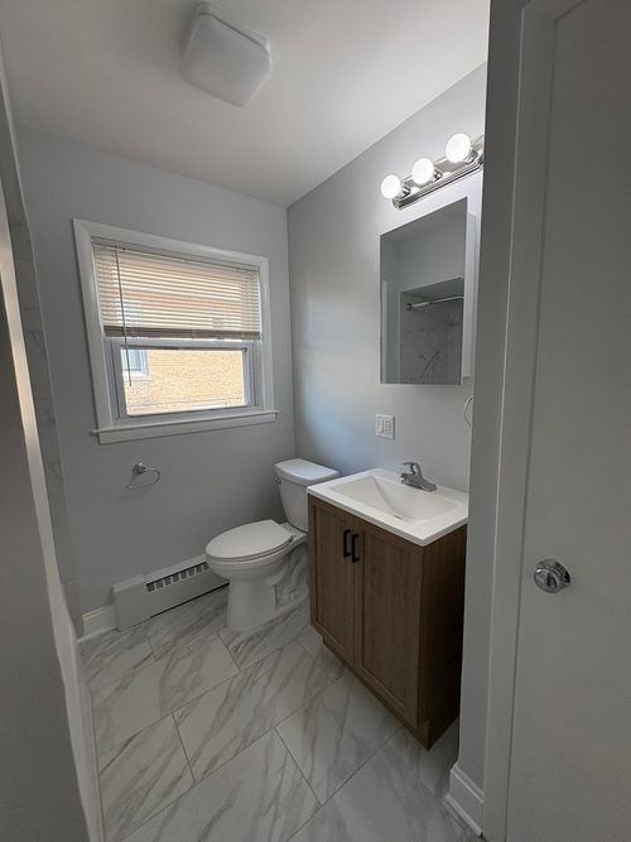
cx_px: 316
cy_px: 421
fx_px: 340
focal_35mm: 14
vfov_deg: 102.1
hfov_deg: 85.7
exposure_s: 1/126
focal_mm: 2.22
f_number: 2.2
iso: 125
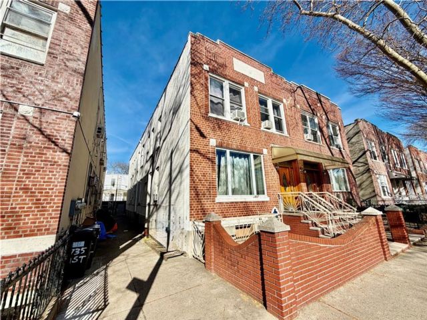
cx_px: 214
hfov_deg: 102.1
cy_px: 160
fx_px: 173
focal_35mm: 14
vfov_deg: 85.7
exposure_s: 1/864
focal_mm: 2.22
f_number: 2.2
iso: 20
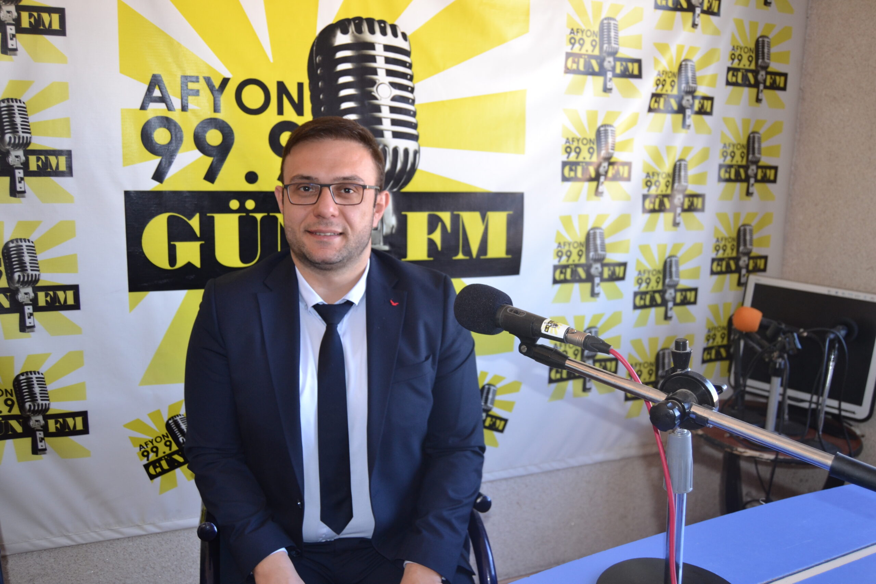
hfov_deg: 61.9
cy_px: 292
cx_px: 438
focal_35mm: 30
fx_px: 730
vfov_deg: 43.6
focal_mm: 20
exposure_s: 1/60
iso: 400
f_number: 4
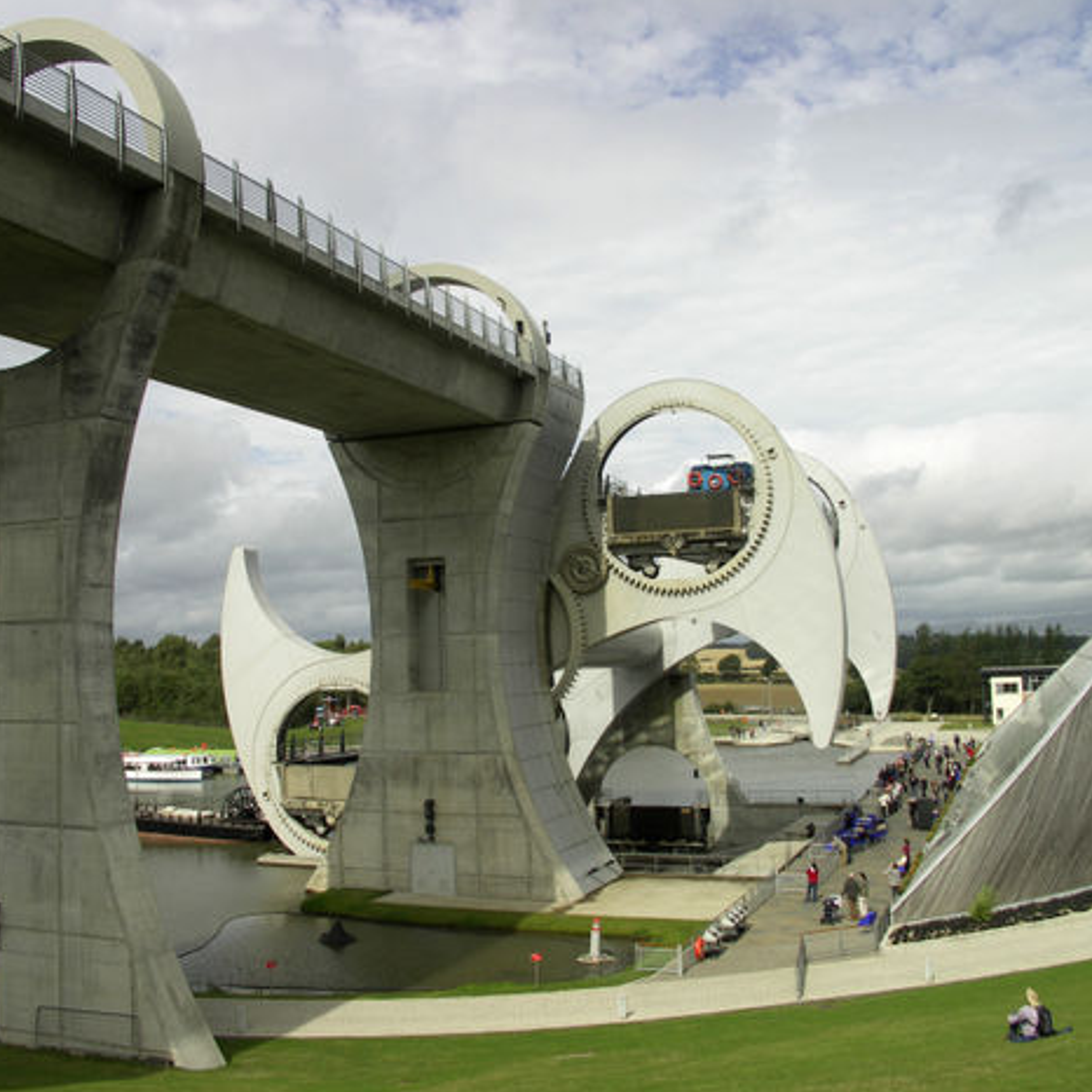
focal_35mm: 34
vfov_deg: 48.4
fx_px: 1213
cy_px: 537
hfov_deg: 48.4
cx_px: 532
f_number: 5.6
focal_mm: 7.2
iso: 50
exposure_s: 1/500
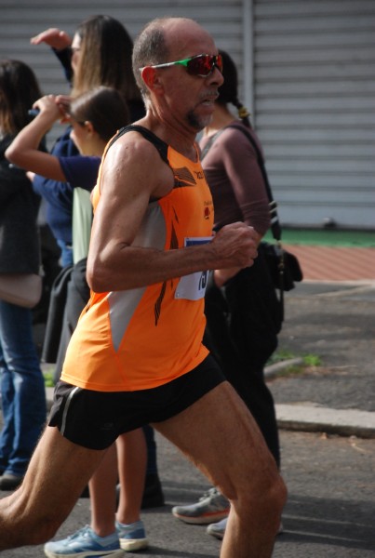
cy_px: 279
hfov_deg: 8.8
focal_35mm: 158
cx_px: 188
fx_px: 2448
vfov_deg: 13.0
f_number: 5.6
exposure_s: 1/800
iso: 1000
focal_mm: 105
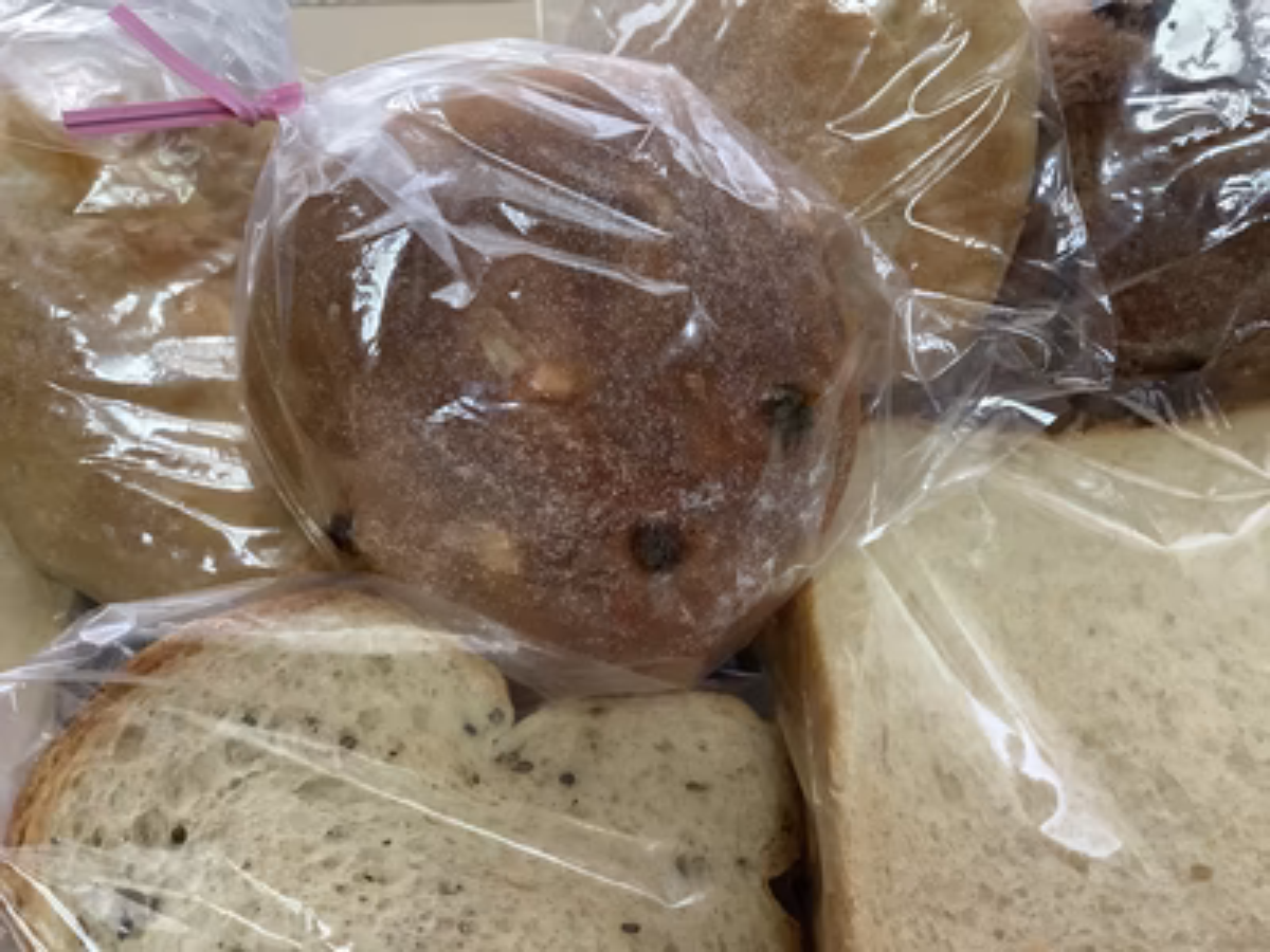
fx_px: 1137
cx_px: 635
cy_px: 476
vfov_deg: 45.4
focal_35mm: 31
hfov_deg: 58.4
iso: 320
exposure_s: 1/60
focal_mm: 3.3
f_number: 2.4
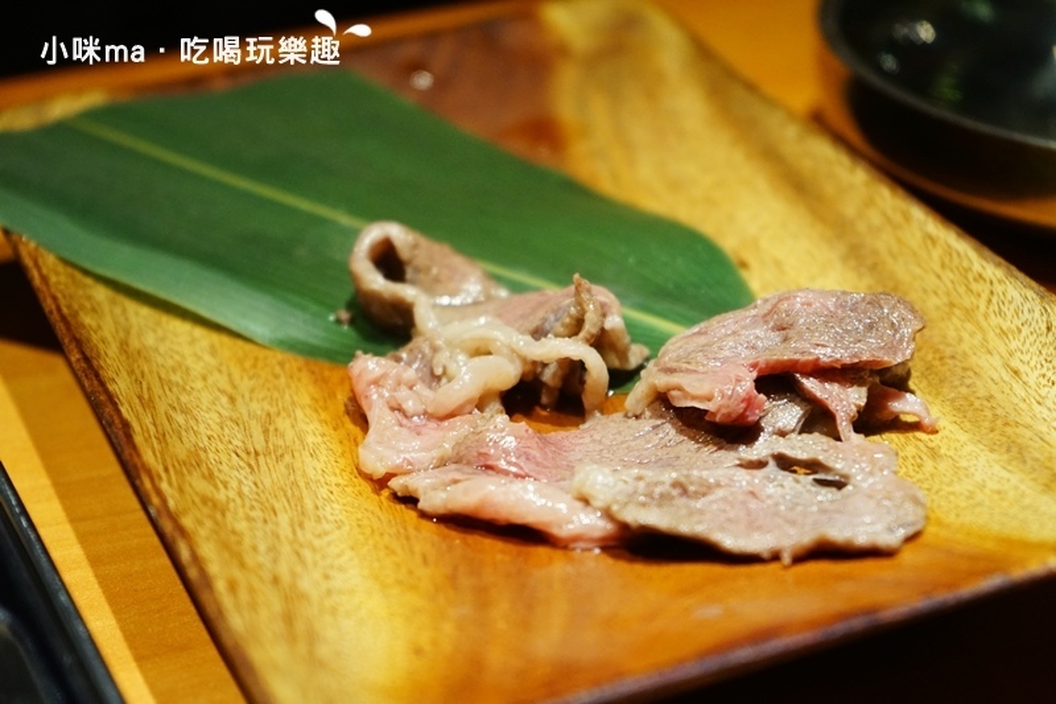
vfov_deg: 19.4
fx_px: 2053
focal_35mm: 70
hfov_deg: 28.8
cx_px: 528
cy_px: 352
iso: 3200
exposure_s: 1/80
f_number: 5.6
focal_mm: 70
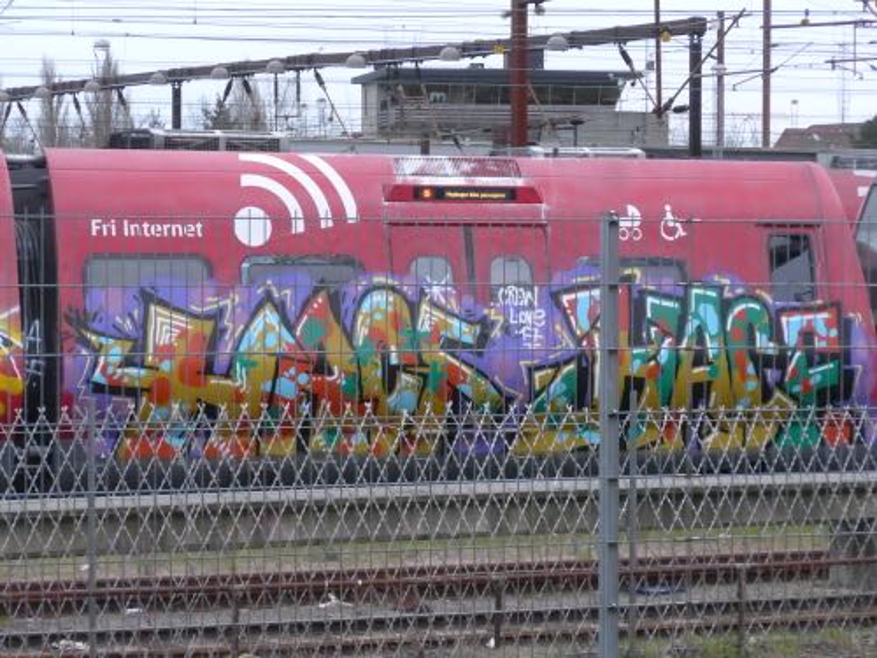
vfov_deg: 10.0
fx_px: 3775
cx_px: 438
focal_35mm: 149
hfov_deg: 13.3
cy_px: 329
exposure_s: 1/100
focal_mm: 28.9
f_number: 5.5
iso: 1600
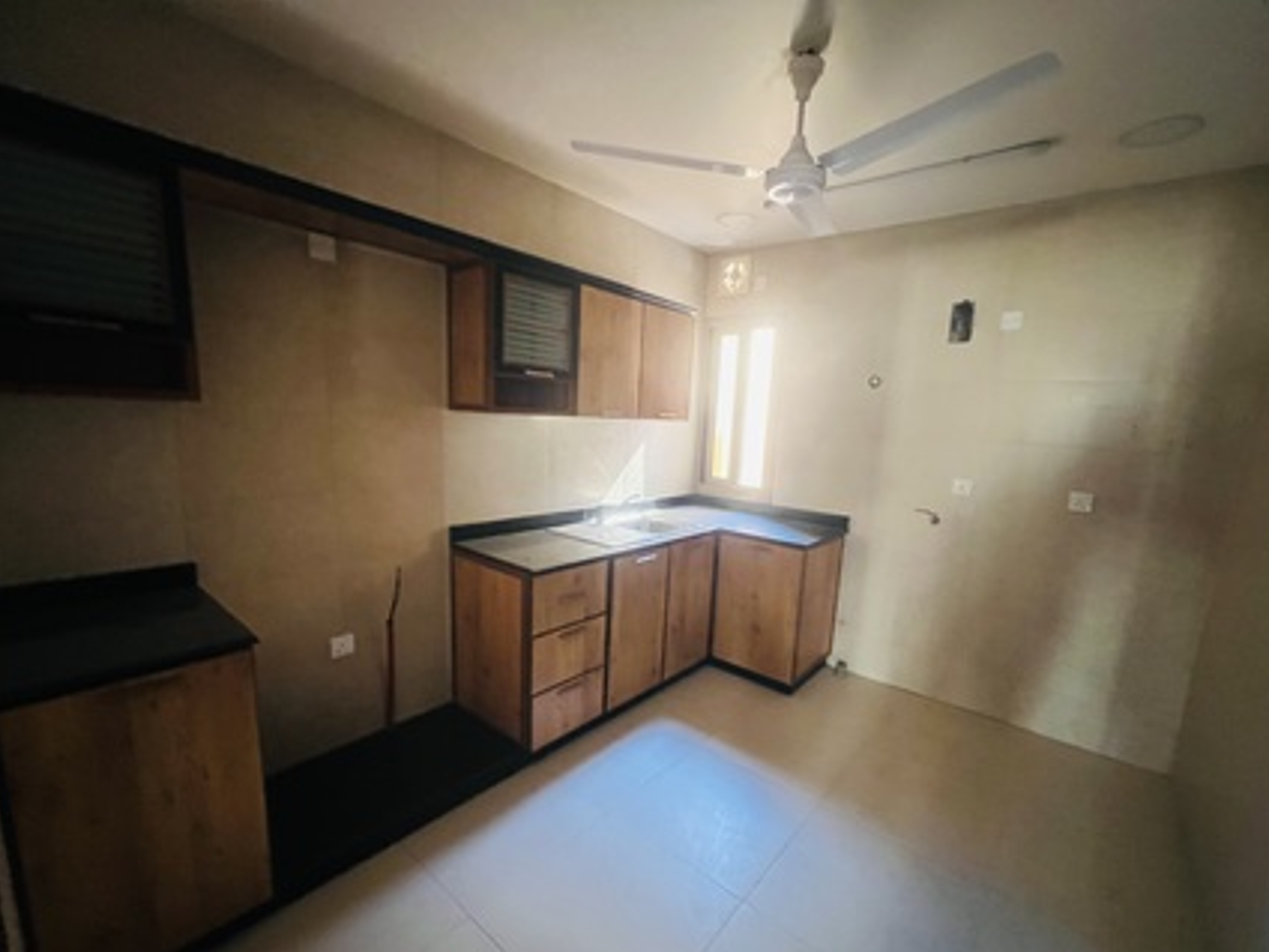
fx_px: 513
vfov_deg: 85.5
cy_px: 510
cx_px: 654
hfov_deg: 102.0
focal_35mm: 14
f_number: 1.8
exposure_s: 1/60
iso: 800
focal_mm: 1.57
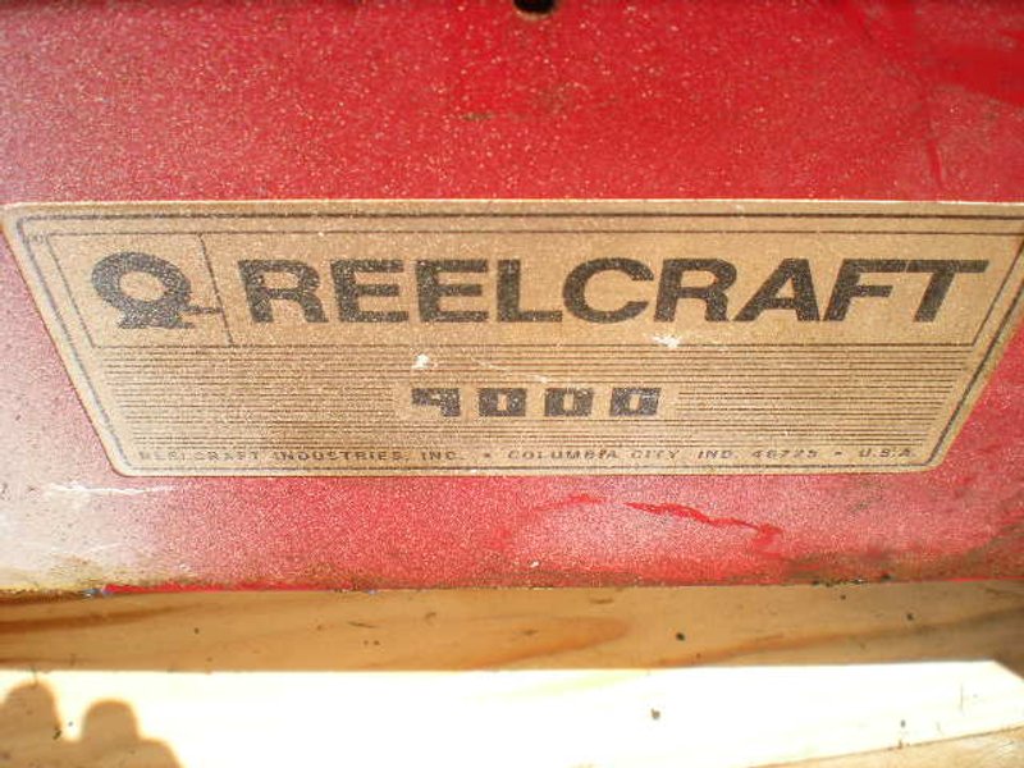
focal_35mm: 38
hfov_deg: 49.0
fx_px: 1124
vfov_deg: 37.7
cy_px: 384
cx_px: 512
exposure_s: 1/230
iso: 64
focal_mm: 6.3
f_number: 4.6
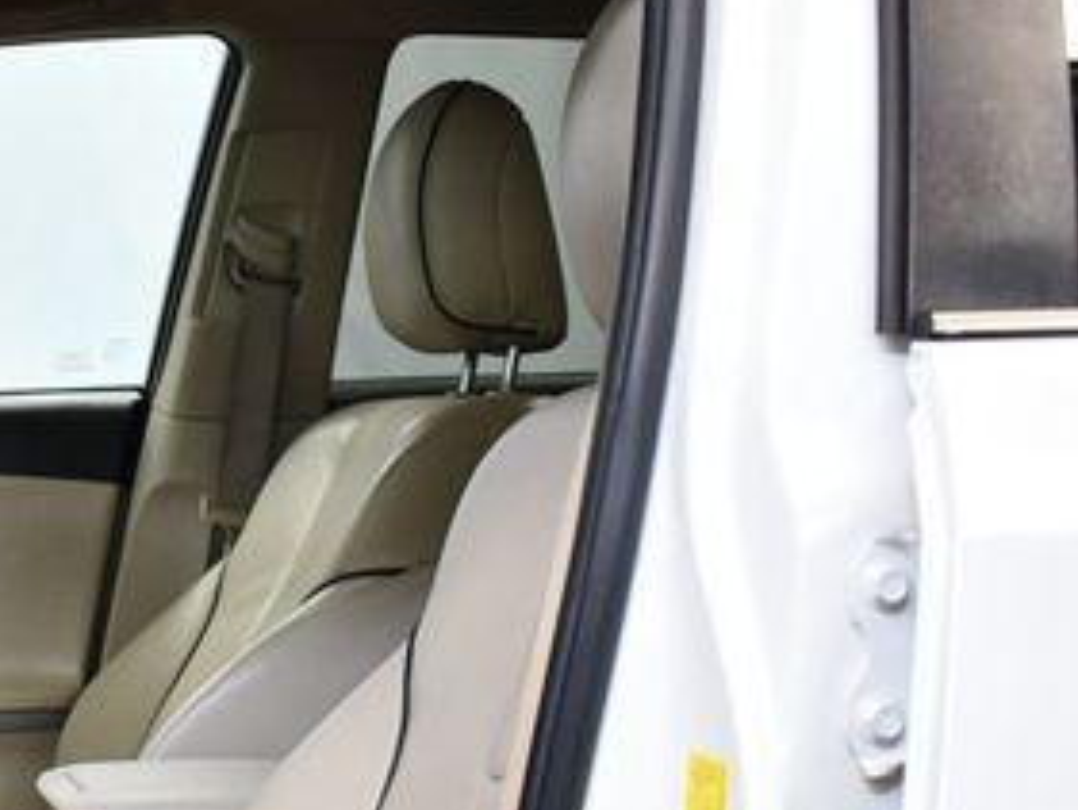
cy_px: 737
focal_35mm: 79
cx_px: -77
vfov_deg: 18.4
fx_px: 2461
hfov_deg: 23.3
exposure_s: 1/125
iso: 1100
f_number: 3.5
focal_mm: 18
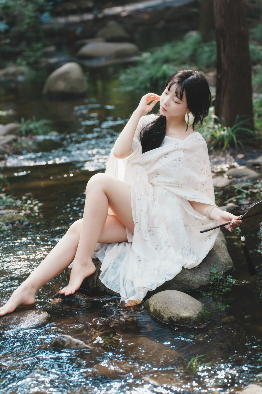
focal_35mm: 83
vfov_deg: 24.5
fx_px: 906
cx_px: 131
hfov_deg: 16.5
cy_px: 197
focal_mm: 83
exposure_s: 1/200
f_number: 2.8
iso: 125
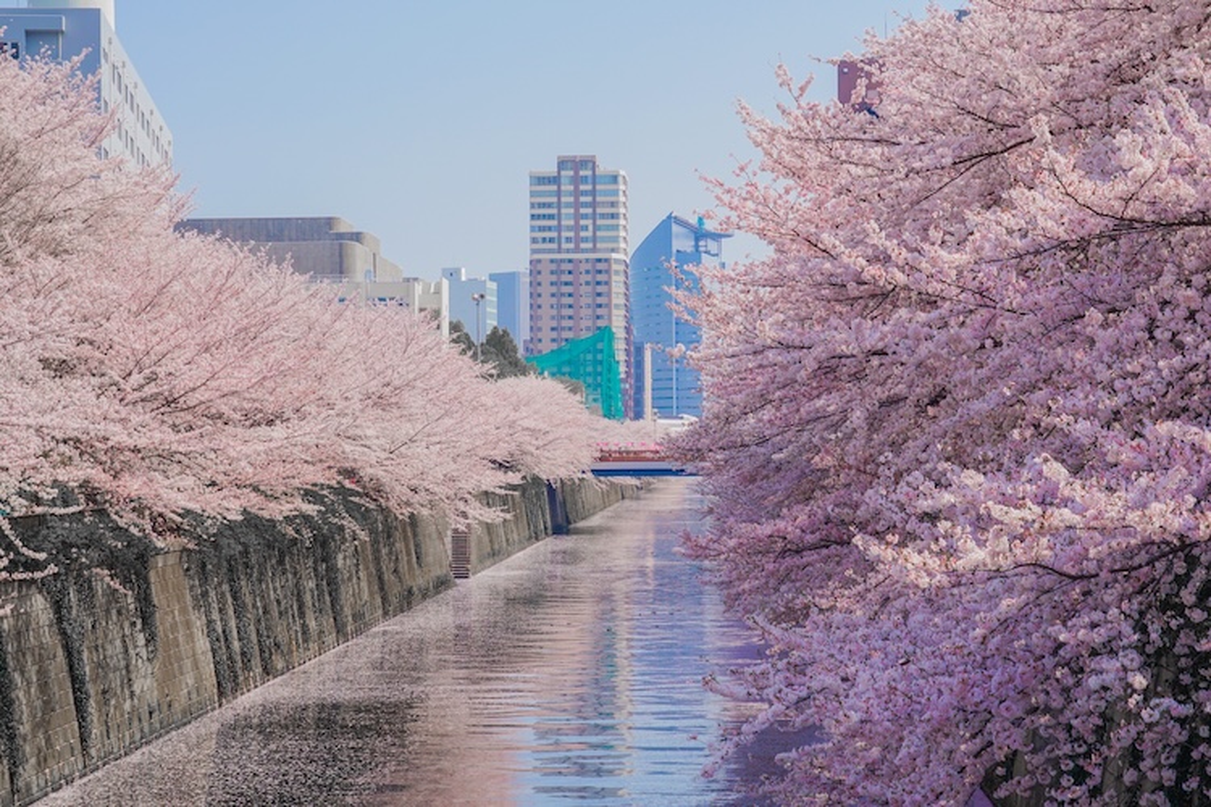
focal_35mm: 82
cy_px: 404
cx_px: 606
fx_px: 2758
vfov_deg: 16.7
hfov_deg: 24.8
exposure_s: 1/160
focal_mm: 82
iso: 100
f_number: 10
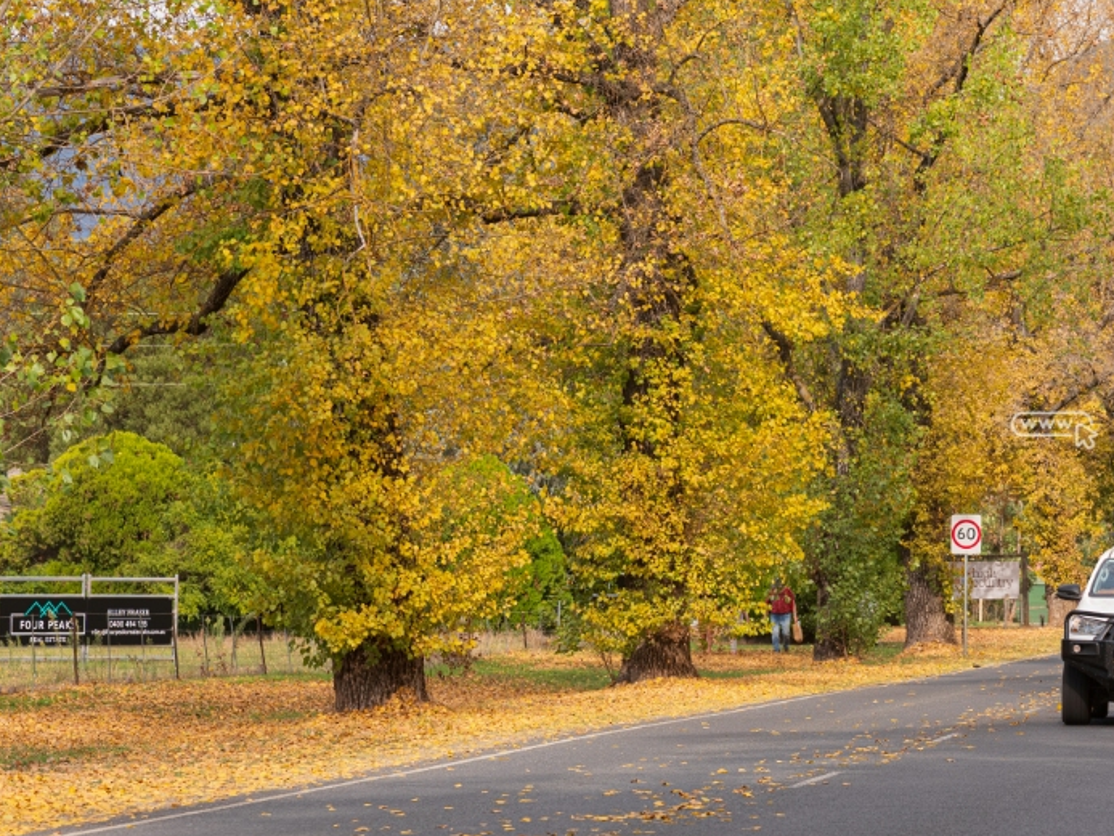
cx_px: 1196
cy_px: 431
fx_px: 6052
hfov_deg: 10.4
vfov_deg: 7.9
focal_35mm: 188
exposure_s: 1/250
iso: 200
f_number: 5.6
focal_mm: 110
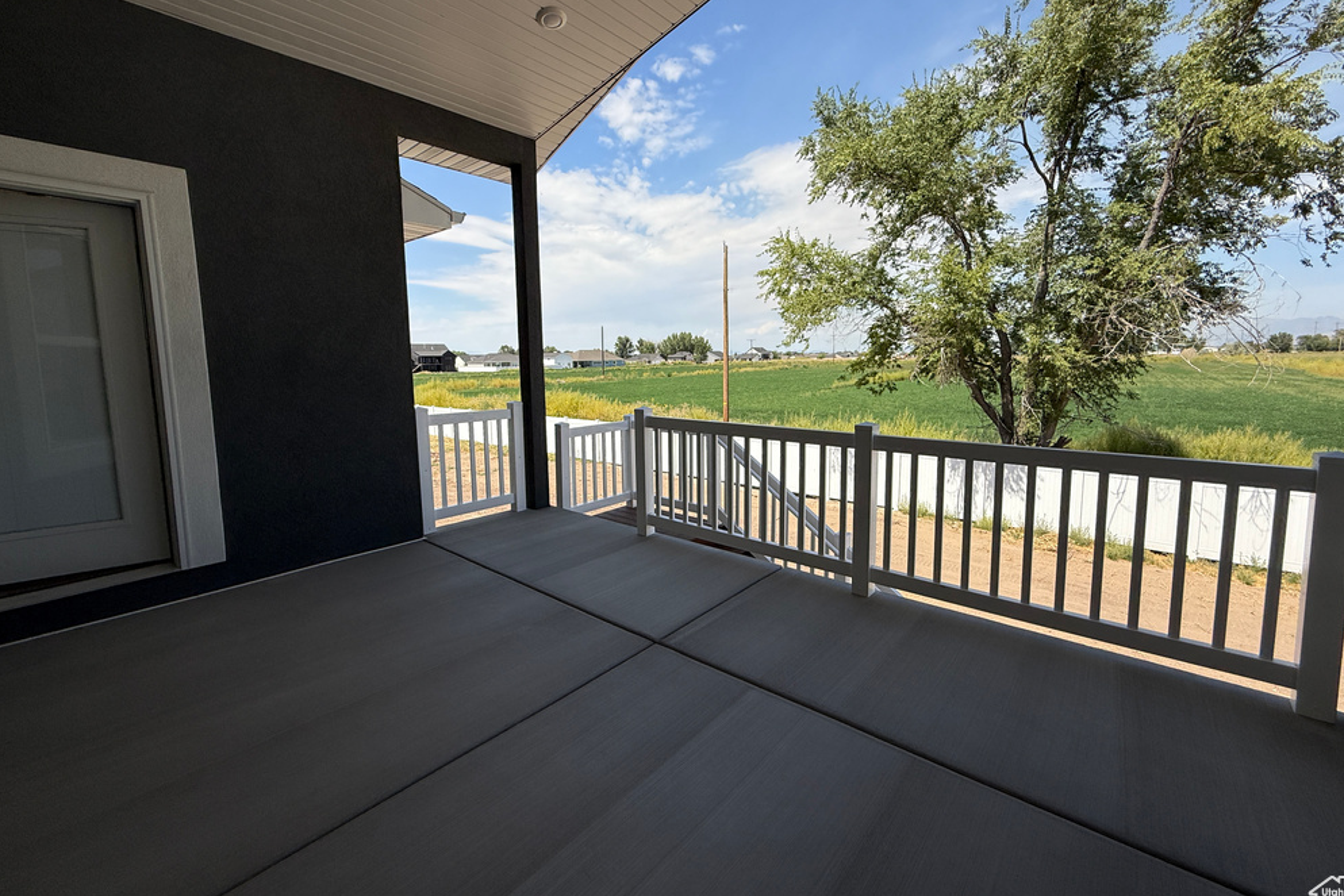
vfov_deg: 77.2
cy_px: 415
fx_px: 560
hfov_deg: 100.4
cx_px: 676
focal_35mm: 15
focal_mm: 2.22
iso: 50
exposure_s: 1/2410
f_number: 2.2
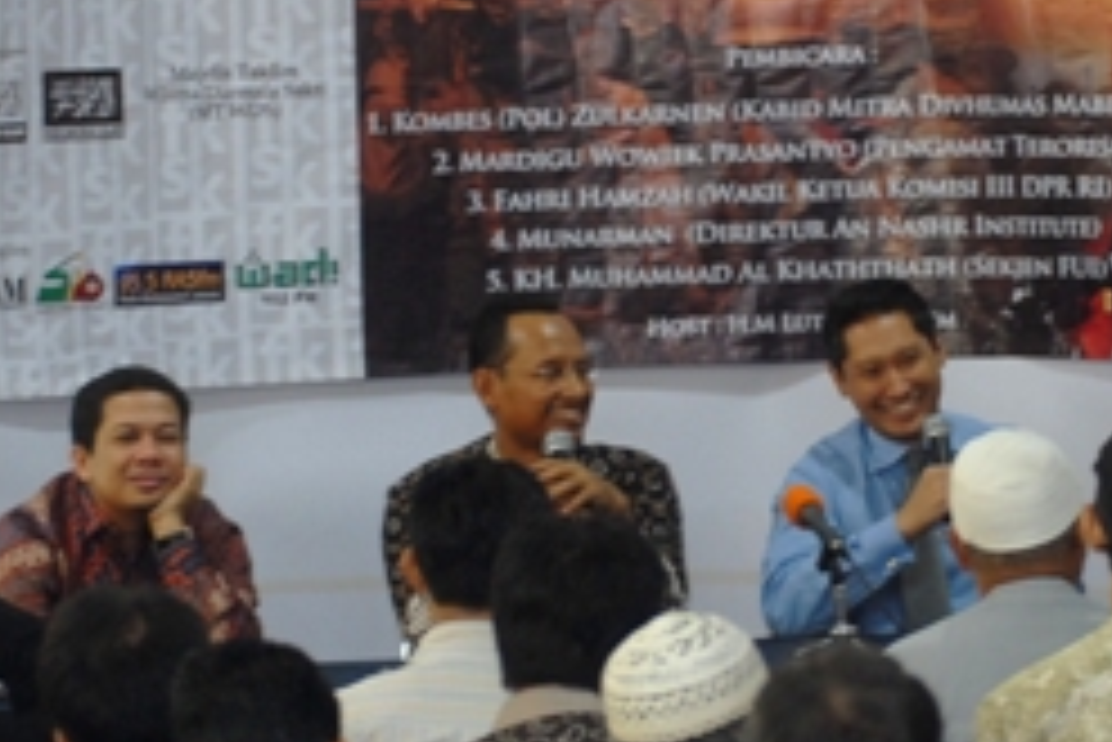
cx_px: 770
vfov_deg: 6.3
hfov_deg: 9.4
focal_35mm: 218
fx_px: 6737
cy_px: 306
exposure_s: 1/30
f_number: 3.2
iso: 400
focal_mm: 80
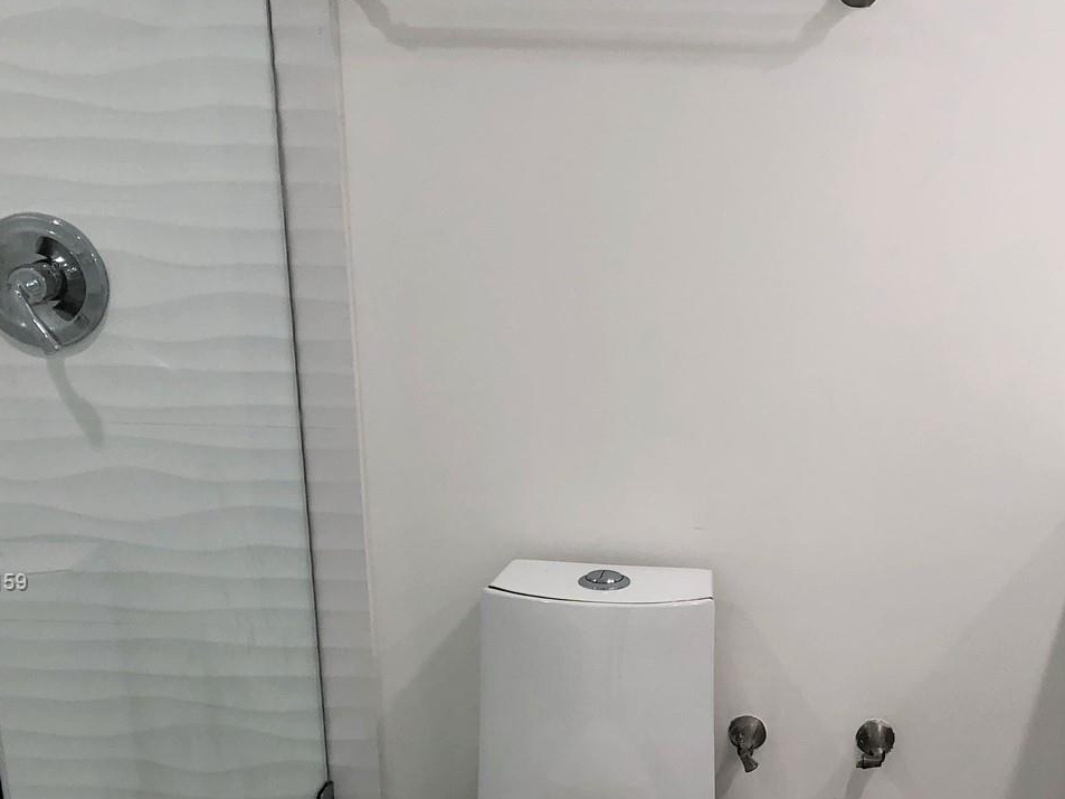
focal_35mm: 47
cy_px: 583
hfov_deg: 39.7
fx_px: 1446
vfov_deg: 30.5
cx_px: 744
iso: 40
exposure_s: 1/120
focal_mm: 3.99
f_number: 1.8
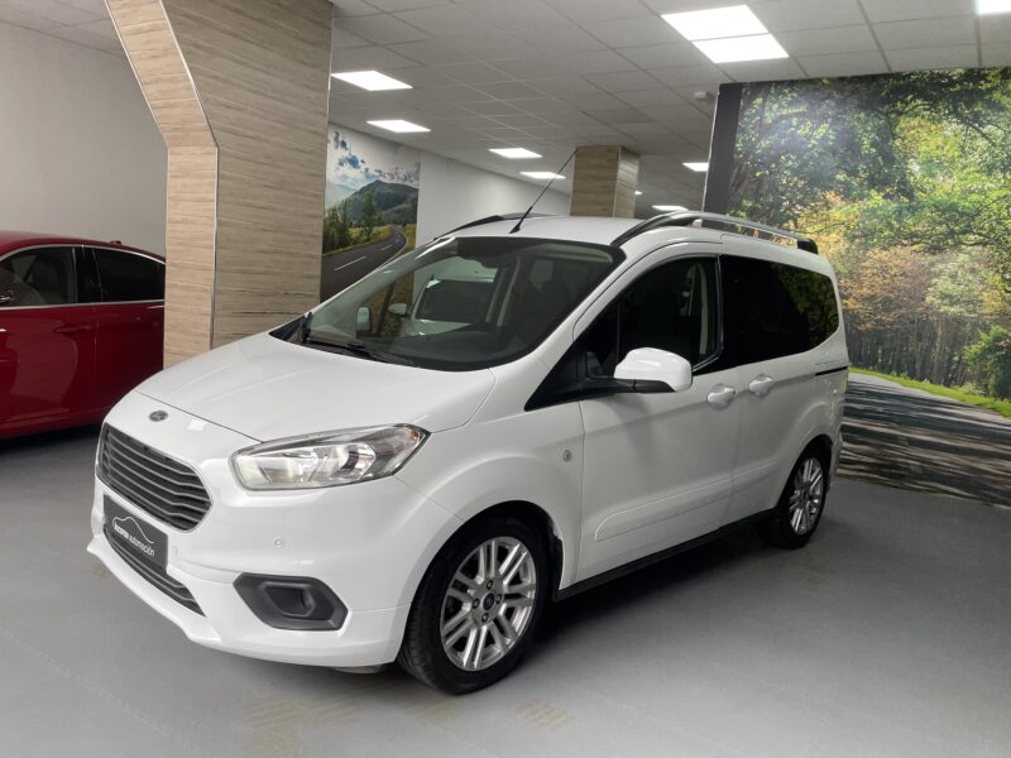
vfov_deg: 53.1
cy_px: 379
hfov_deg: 67.3
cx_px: 506
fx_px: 759
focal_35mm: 26
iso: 50
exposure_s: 1/100
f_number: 1.6
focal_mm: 4.2
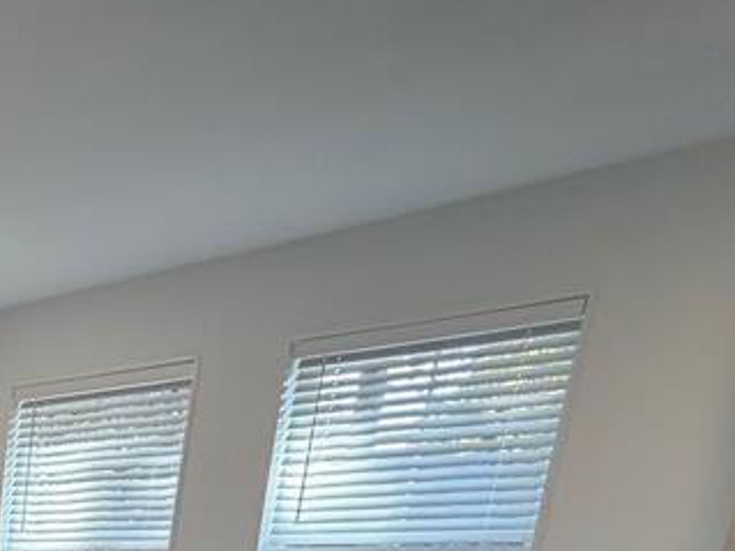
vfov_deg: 25.0
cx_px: -350
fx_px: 955
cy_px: 816
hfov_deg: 28.5
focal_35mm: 45
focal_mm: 2.22
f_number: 2.2
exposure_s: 1/120
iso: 200
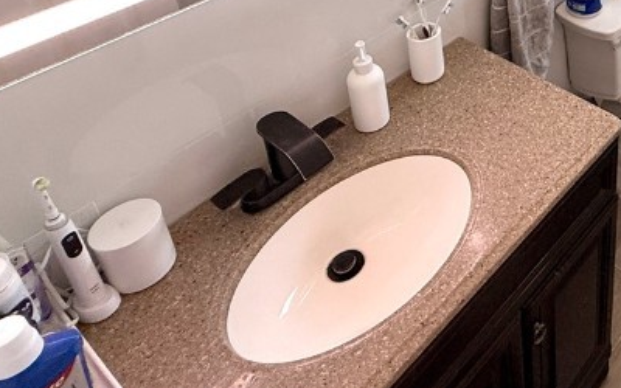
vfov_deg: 28.0
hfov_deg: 42.7
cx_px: 650
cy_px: -110
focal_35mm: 38
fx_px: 643
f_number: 2.2
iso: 250
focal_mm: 2.22
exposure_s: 1/120
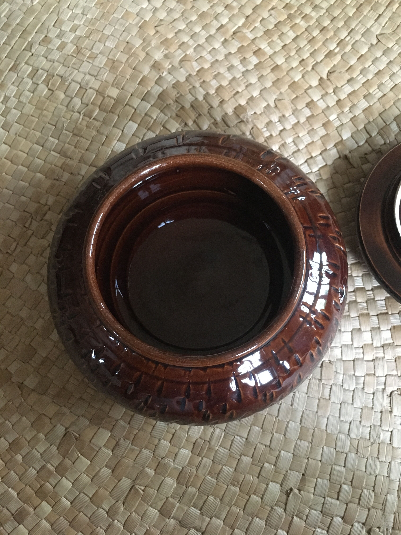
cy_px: 268
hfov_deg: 48.2
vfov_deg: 61.7
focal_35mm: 29
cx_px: 200
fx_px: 448
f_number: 2.2
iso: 320
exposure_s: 1/17
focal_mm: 4.15
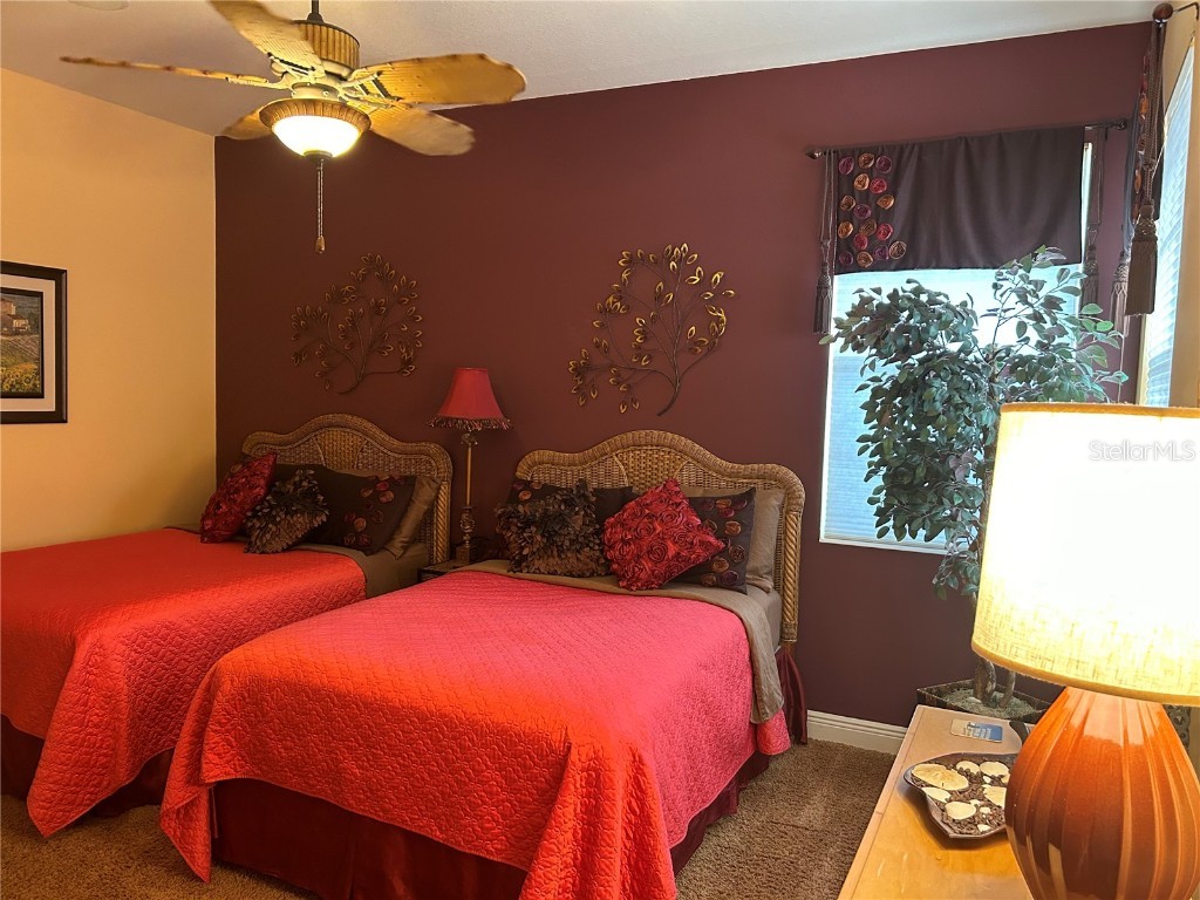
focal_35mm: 26
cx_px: 600
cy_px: 450
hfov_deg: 67.3
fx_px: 901
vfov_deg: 53.1
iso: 400
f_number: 1.5
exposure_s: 1/60
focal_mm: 5.7
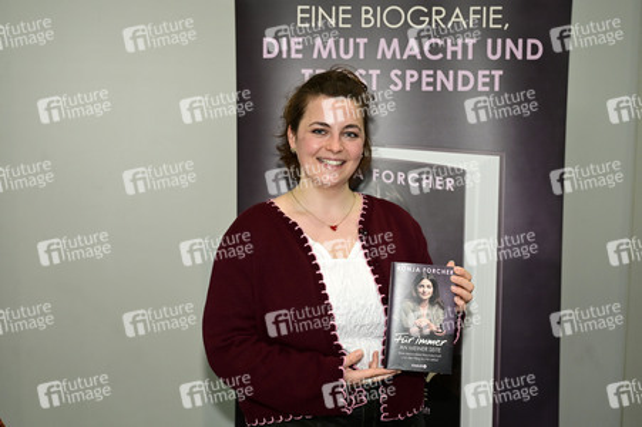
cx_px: 321
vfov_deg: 31.8
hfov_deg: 46.4
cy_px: 214
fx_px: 748
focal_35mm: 42
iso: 1600
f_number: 5
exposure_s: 1/200
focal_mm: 42
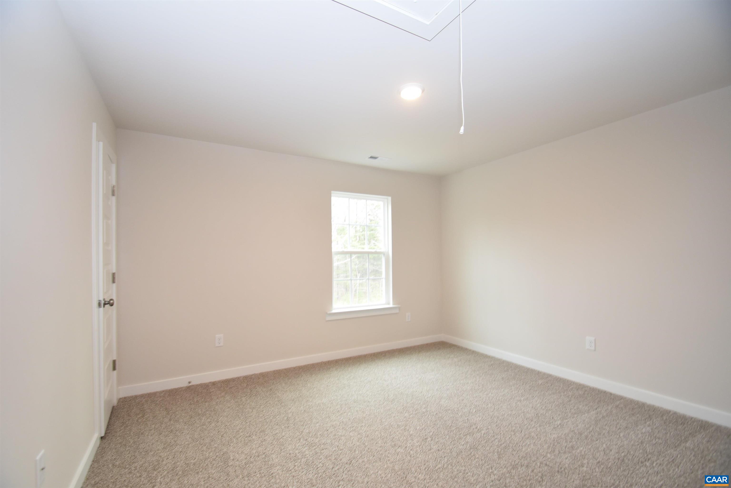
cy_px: 244
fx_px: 305
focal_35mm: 15
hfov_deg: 100.4
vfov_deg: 77.3
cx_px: 366
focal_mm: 10
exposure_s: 1/60
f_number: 4
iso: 560
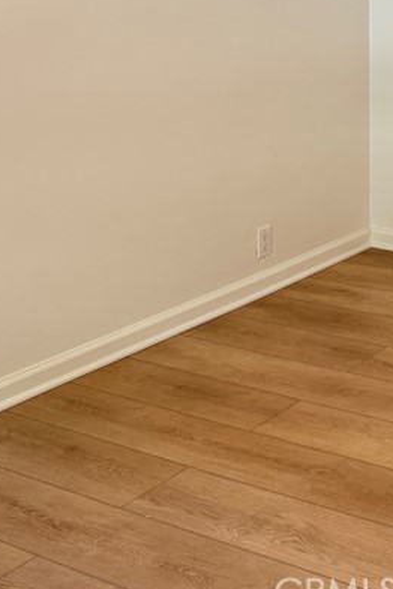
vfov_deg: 29.4
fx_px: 1064
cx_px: 530
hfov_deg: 19.1
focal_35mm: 65
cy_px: 37
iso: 160
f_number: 1.78
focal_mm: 6.76
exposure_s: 1/120
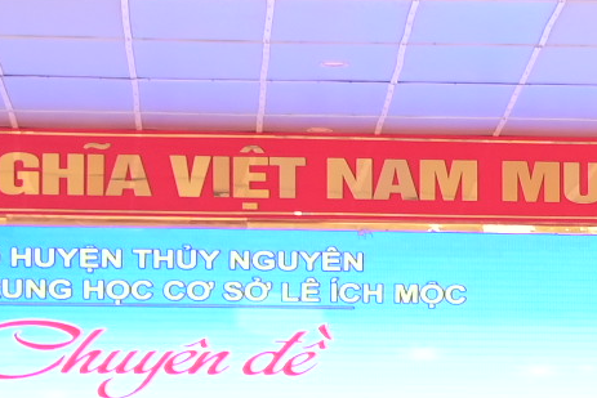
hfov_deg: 7.9
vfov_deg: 5.3
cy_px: 796
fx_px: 4230
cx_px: 952
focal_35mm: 255
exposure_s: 1/200
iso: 400
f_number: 4.5
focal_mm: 40
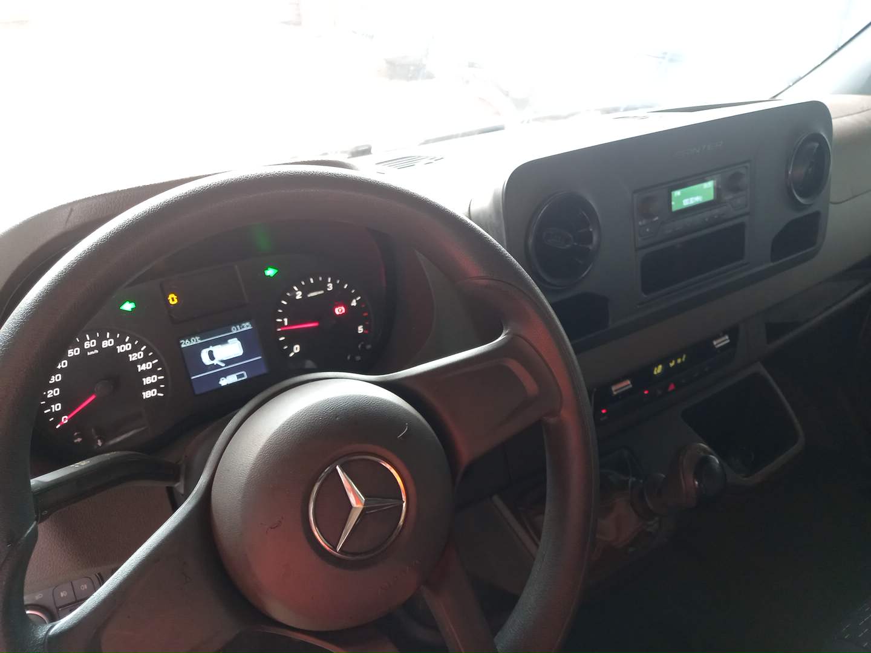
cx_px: 436
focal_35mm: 25
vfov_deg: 54.9
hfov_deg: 69.4
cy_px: 326
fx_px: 629
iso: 184
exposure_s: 1/30
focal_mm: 4.6
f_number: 2
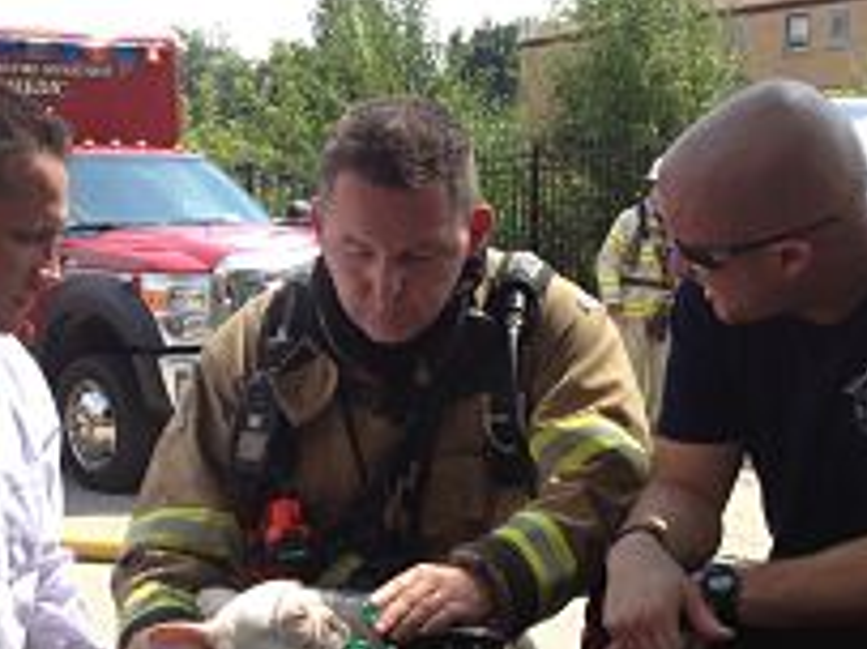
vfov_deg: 20.9
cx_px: 303
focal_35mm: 69
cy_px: 555
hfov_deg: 28.0
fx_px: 1727
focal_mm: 4.28
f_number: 2.4
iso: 50
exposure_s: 1/800
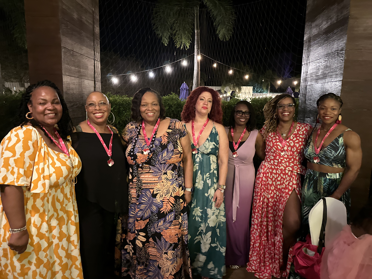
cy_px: 140
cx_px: 186
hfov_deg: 71.6
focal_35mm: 24
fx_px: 258
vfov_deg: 56.8
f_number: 1.78
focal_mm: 6.86
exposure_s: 1/30
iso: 1600
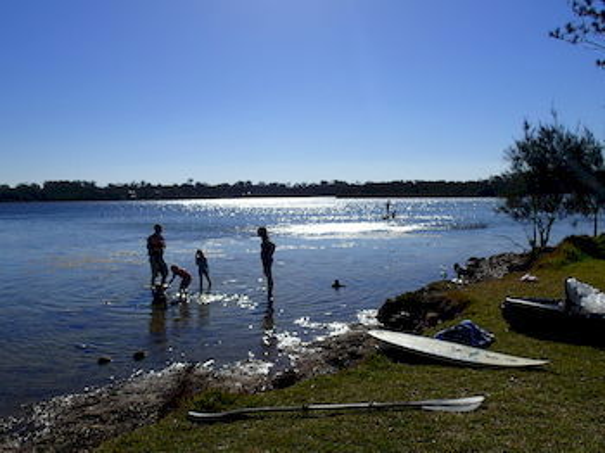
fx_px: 559
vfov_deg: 44.1
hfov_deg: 56.8
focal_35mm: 32
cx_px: 302
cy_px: 226
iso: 100
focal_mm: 5.87
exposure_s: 1/400
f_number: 9
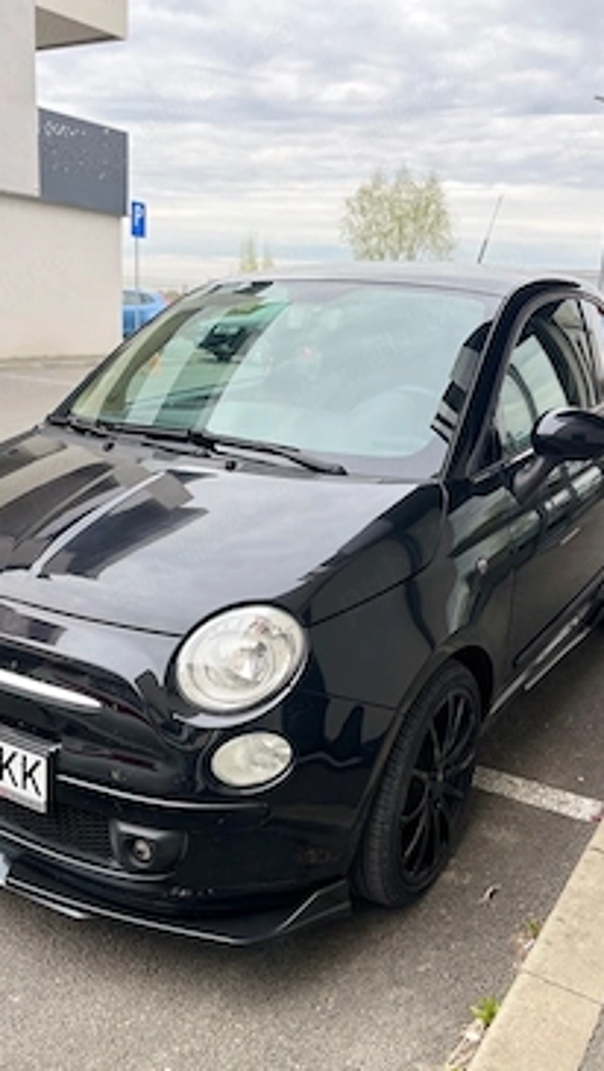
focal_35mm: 31
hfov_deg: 37.8
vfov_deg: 62.5
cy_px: 581
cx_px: 261
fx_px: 880
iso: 40
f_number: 1.6
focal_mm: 5.1
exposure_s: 1/215
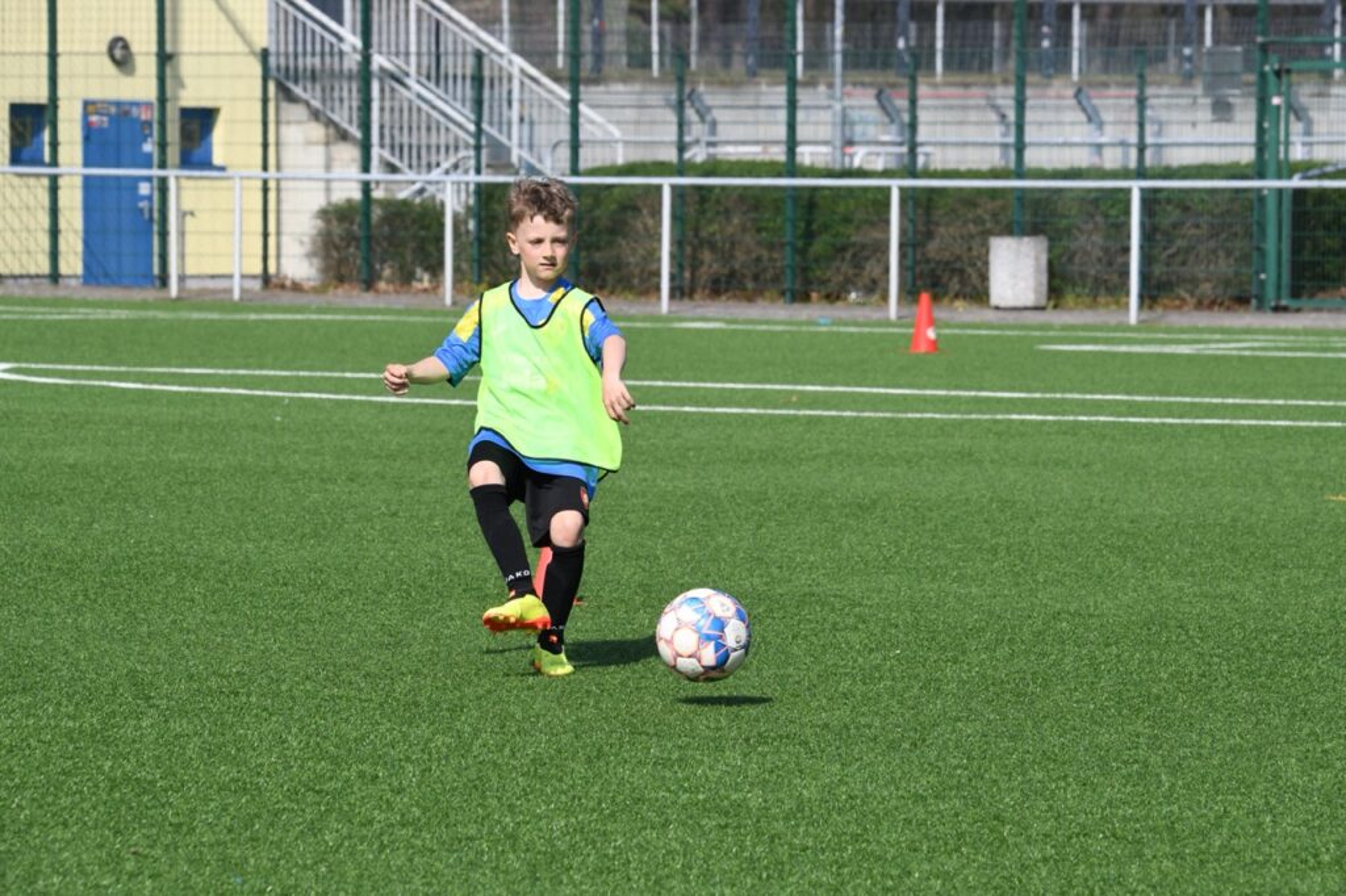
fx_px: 8970
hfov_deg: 8.6
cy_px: 448
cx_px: 673
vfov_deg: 5.7
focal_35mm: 240
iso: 1250
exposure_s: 1/1250
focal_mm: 240
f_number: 14
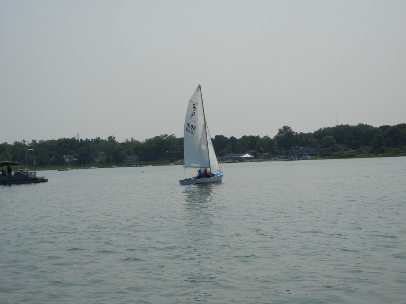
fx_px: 903
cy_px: 152
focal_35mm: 77
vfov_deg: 19.1
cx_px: 203
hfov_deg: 25.3
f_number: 8.6
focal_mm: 13.9
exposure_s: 1/845
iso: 160
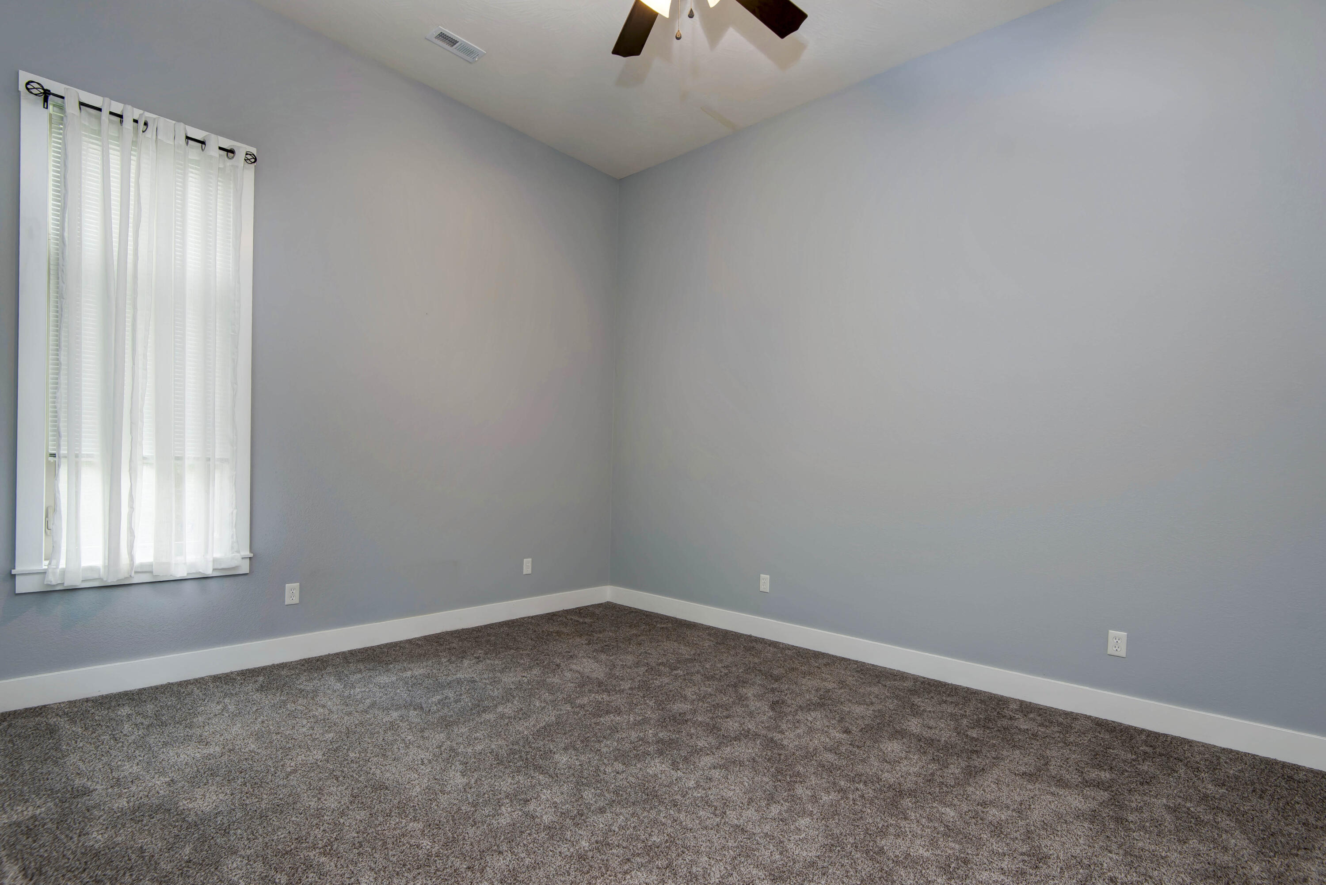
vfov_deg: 73.8
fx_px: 589
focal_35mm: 16
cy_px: 442
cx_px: 663
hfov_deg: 96.7
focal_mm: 16
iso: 125
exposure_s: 1/40
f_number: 6.3
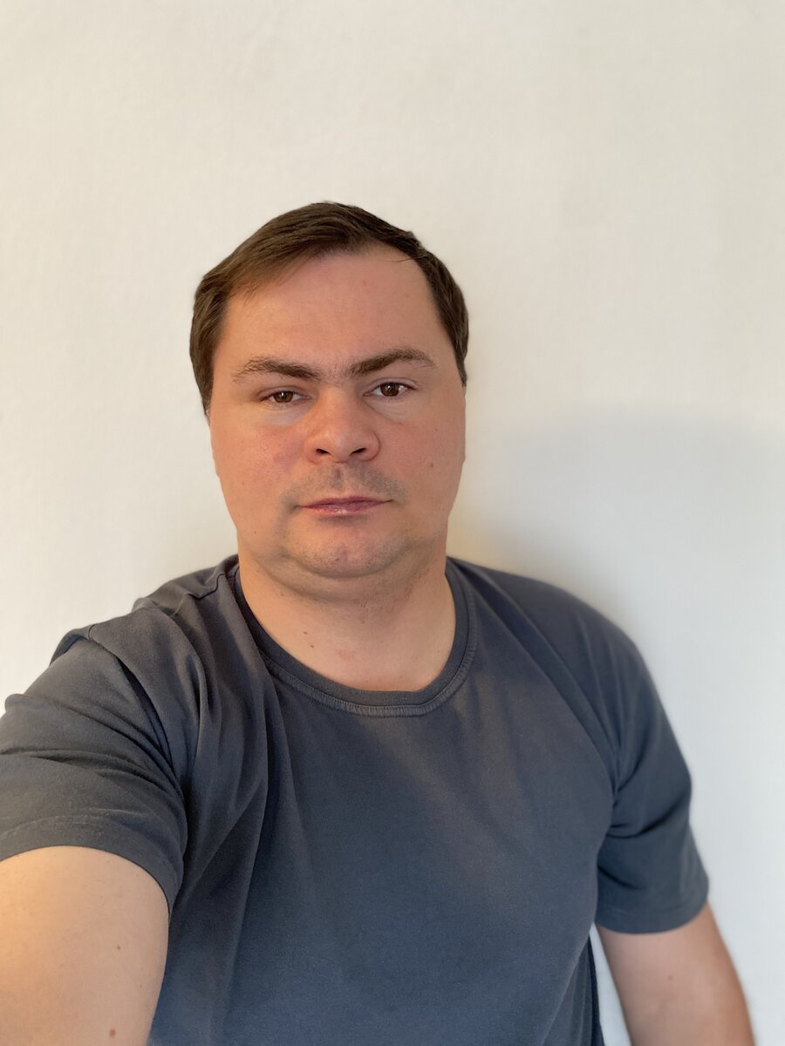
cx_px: 392
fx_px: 786
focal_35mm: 26
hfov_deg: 53.1
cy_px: 523
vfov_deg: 67.3
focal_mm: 4.25
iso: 400
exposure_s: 1/33
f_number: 1.8
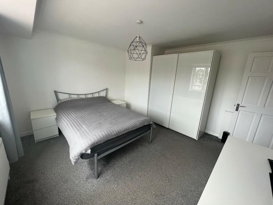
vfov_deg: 89.9
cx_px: 136
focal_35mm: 13
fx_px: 103
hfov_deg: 106.2
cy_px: 102
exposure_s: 1/99
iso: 40
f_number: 1.8
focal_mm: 1.57
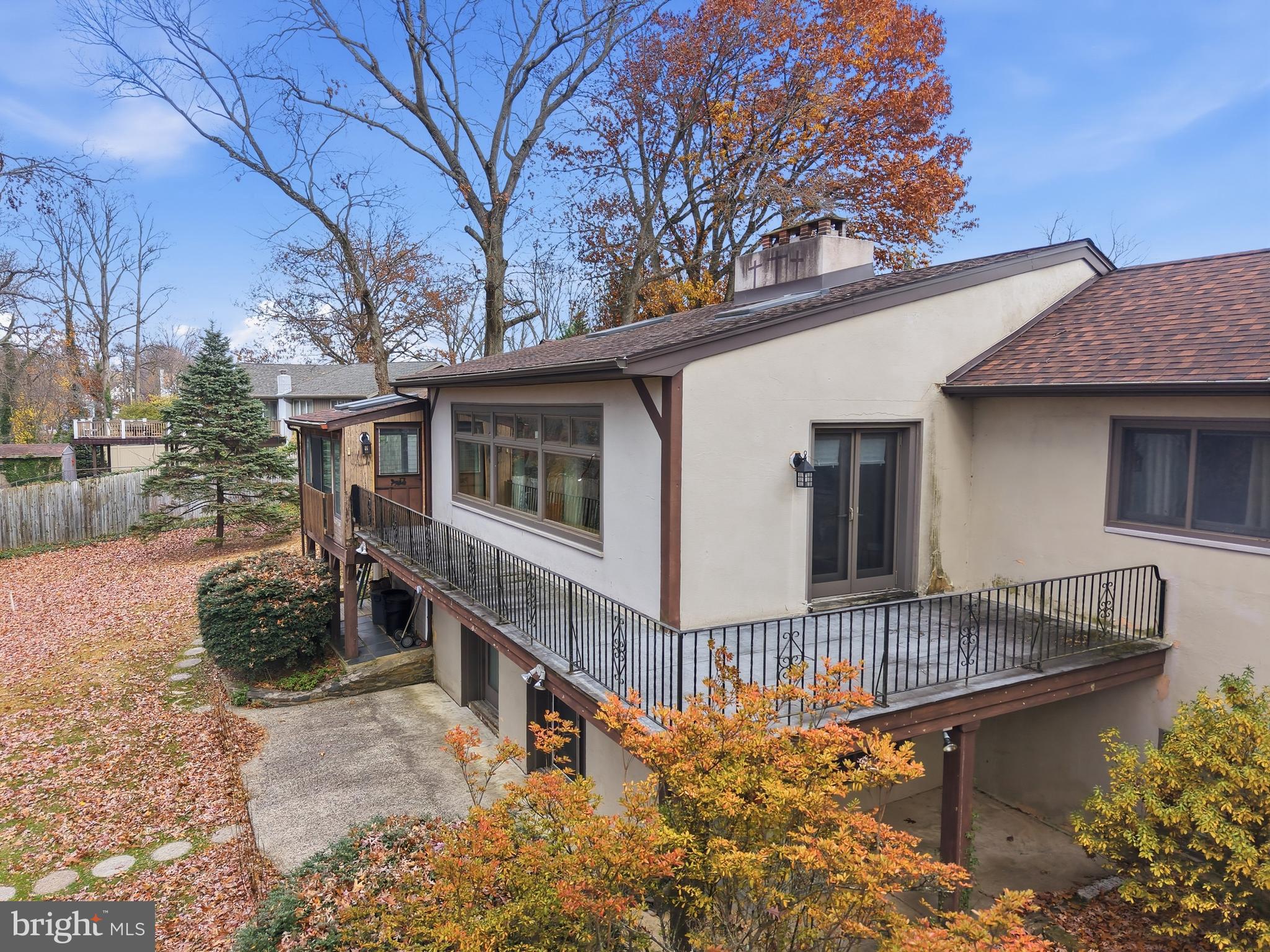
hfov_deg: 71.6
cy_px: 476
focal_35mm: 24
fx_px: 881
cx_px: 635
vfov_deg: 56.8
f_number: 1.8
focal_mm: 8.7
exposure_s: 1/1250
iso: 410
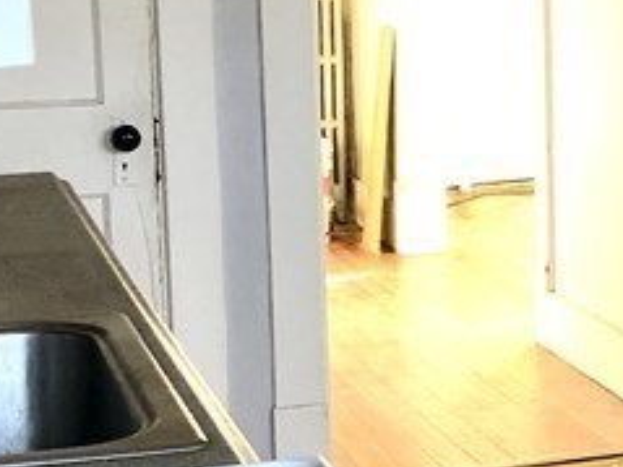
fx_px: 2159
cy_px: 196
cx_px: 837
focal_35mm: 120
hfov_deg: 15.5
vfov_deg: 12.3
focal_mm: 4
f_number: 1.8
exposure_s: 1/15
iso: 40
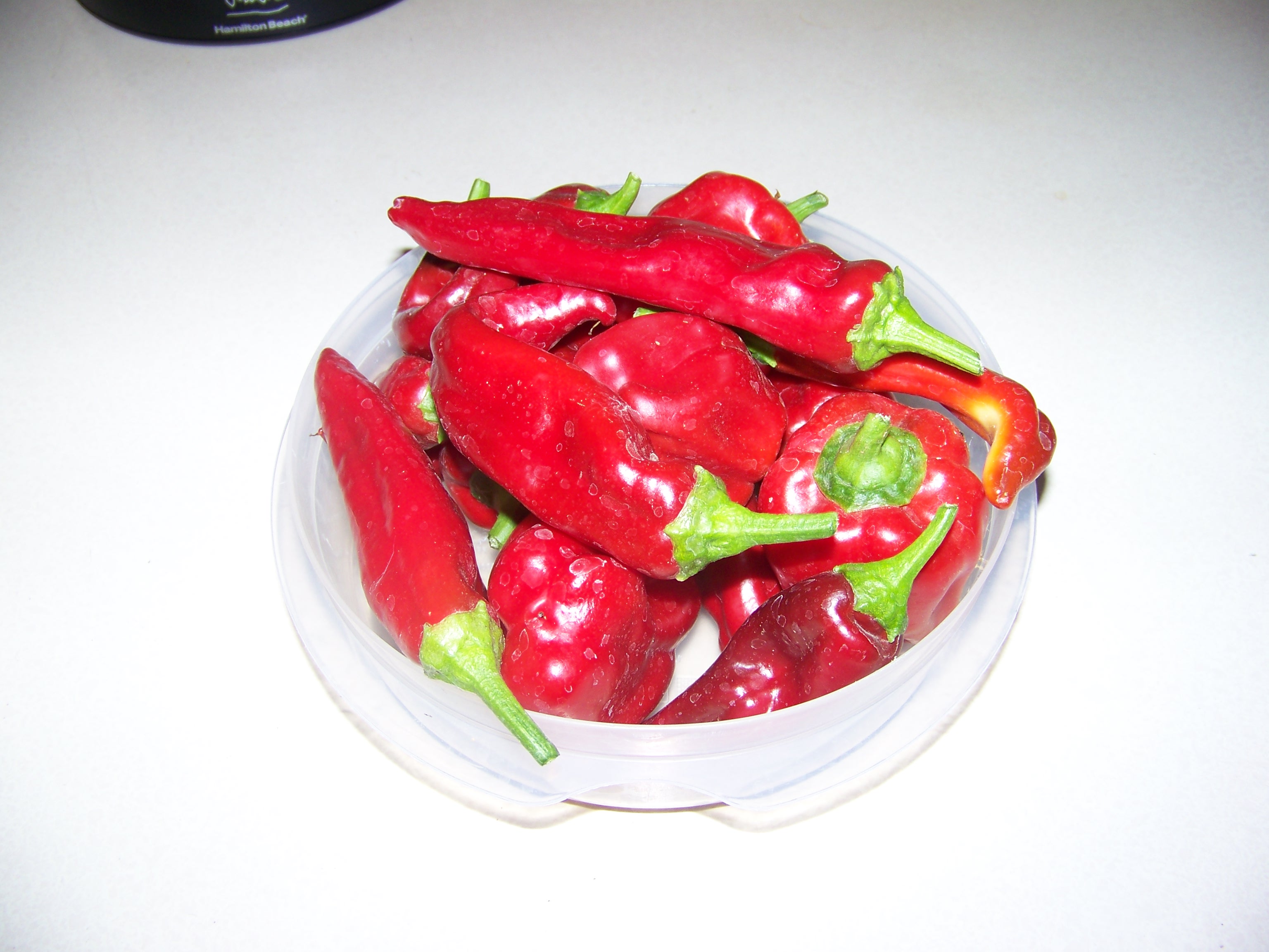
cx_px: 634
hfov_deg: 51.4
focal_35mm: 36
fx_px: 1320
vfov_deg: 39.7
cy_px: 476
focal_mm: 5.85
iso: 64
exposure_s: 1/30
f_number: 2.8
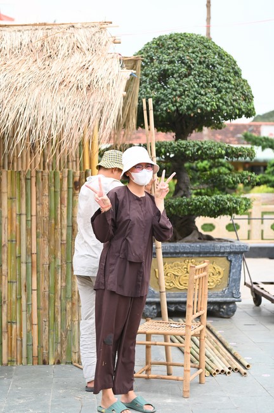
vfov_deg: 28.9
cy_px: 206
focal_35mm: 70
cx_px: 137
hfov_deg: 19.4
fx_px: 801
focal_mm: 70
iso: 320
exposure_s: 1/160
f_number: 2.8
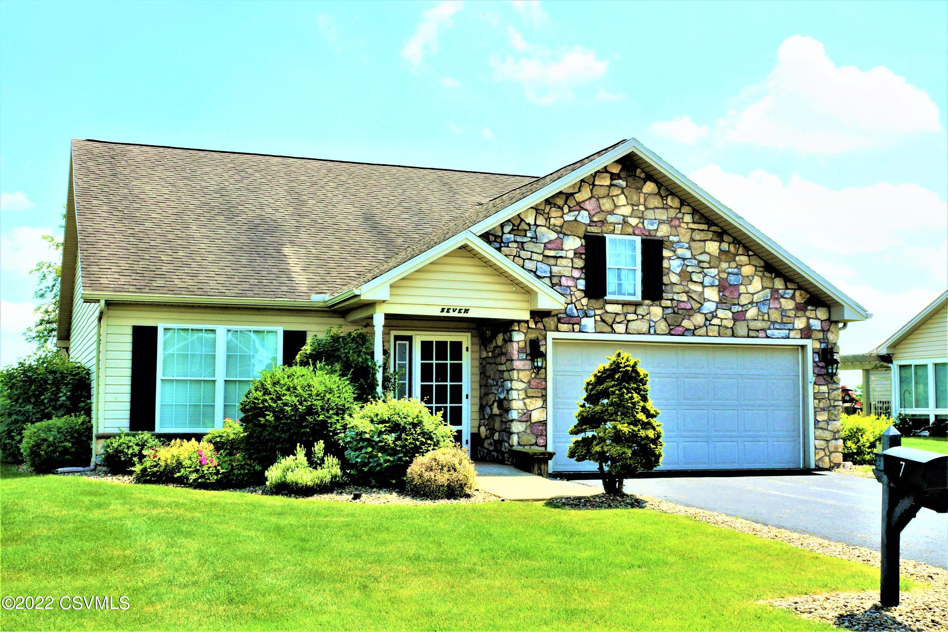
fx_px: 1106
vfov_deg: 31.9
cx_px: 474
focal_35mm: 42
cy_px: 316
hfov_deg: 46.4
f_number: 14
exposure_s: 1/80
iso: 100
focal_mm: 28
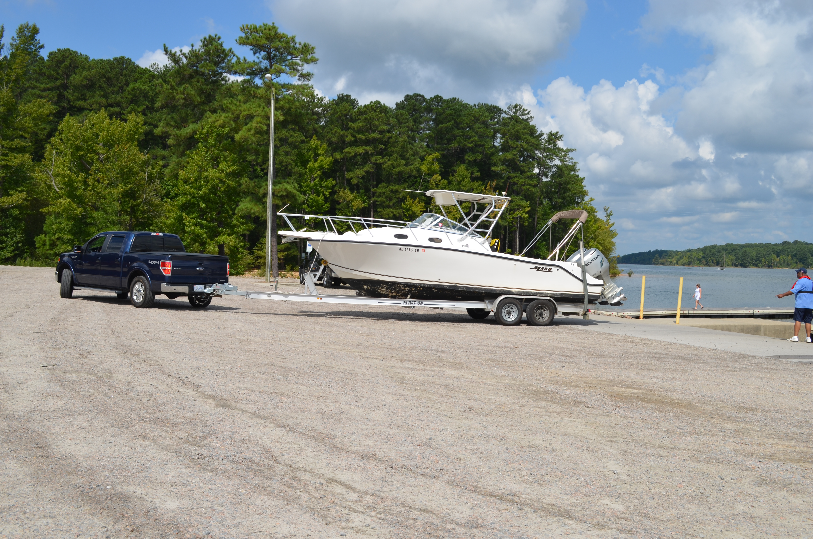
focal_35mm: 39
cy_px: 270
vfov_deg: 34.1
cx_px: 406
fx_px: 879
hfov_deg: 49.6
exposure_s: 1/320
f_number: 9
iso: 100
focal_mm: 26
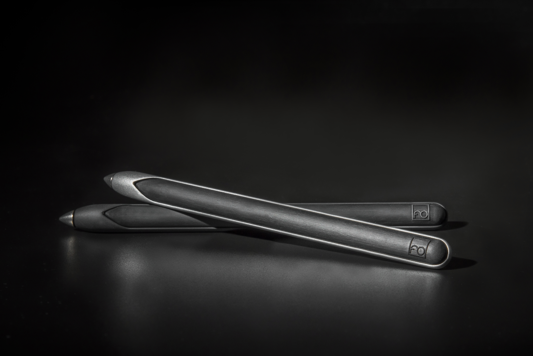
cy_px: 178
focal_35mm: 70
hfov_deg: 28.8
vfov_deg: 19.5
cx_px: 266
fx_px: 1037
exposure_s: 1/200
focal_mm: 70
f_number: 14
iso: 250
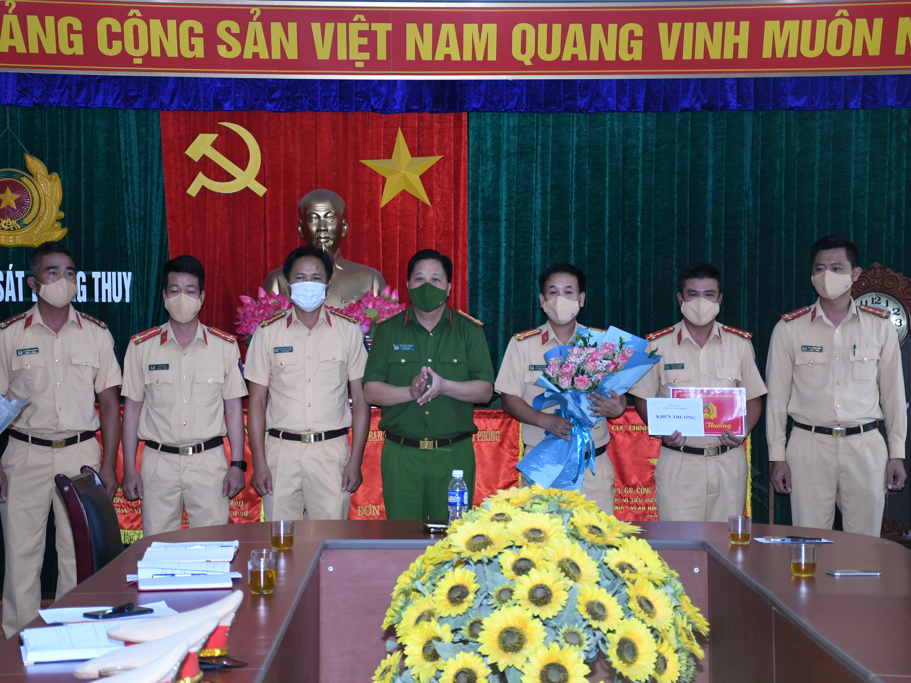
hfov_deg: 25.0
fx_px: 2053
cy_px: 342
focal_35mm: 78
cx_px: 452
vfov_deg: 18.9
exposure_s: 1/200
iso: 800
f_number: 4.5
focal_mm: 48
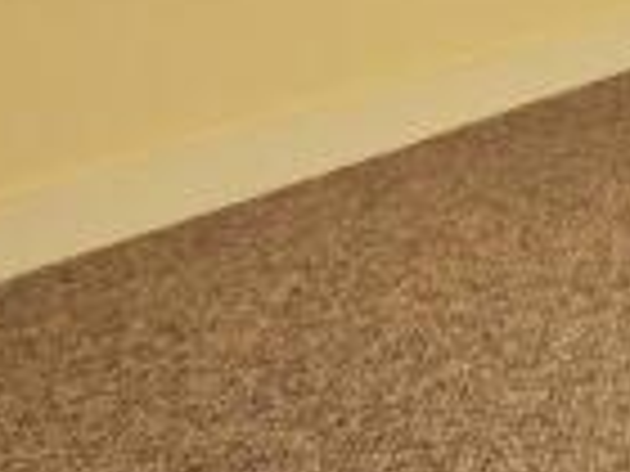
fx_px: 983
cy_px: -344
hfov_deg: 32.0
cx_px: 668
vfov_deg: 20.4
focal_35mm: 54
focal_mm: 2.2
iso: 50
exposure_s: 1/238
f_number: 2.2
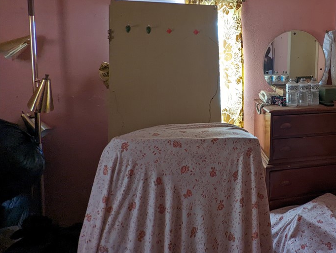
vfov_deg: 55.2
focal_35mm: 24
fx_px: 233
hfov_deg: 67.2
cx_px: 251
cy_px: 77
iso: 337
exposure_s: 1/30.2
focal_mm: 2.35
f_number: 2.2
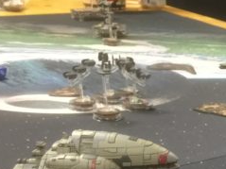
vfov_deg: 14.5
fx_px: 633
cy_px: 230
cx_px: 365
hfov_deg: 17.6
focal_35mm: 97
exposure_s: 1/17
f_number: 2.2
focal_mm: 4.15
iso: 80
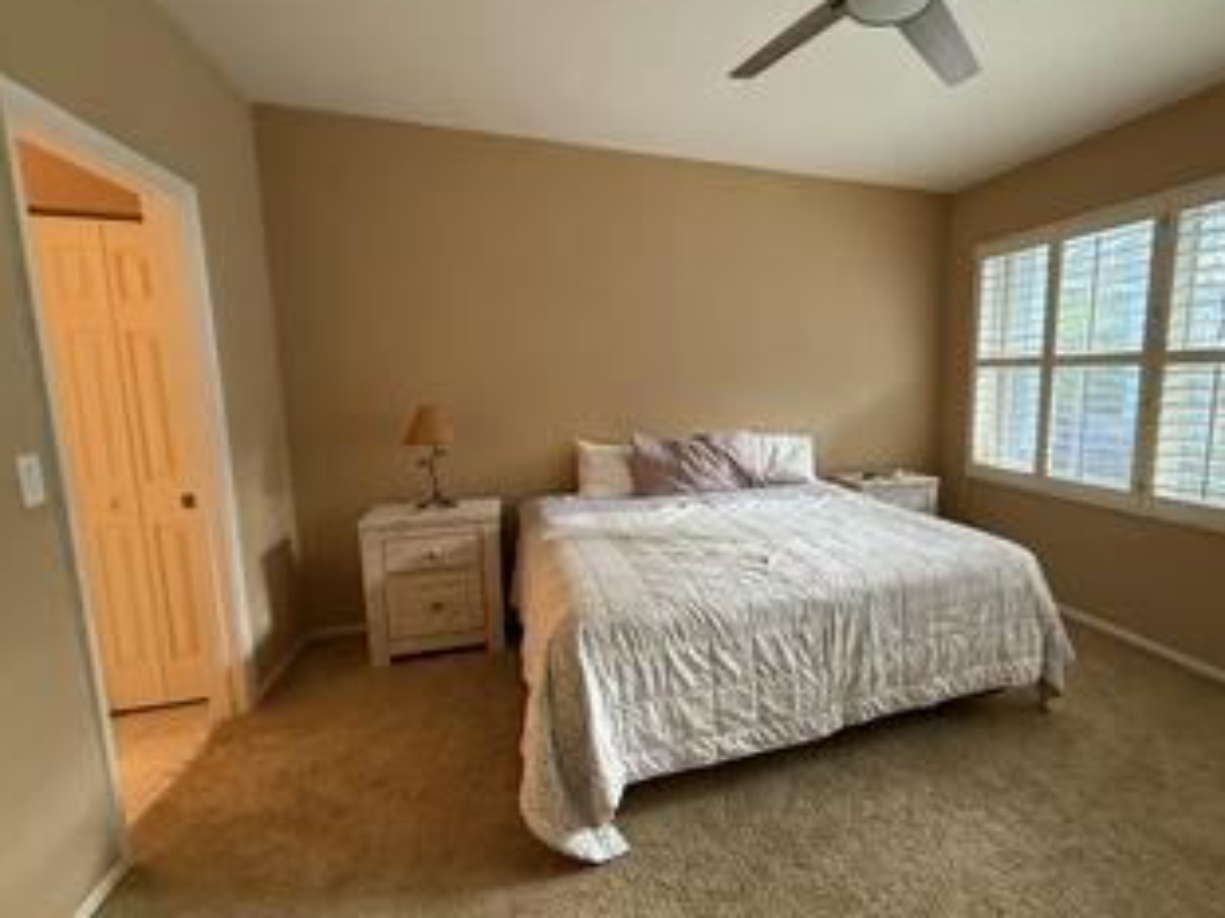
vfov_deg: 71.5
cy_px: 469
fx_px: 637
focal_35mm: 18
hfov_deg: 86.0
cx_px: 768
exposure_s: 1/60
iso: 500
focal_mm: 2.22
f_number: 2.2
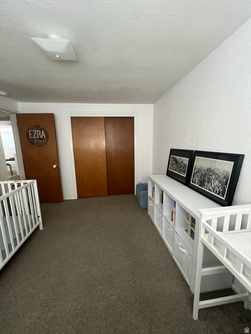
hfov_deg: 89.9
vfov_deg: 106.2
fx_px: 126
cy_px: 167
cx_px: 126
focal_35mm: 13
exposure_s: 1/60
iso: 400
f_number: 1.8
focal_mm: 1.57
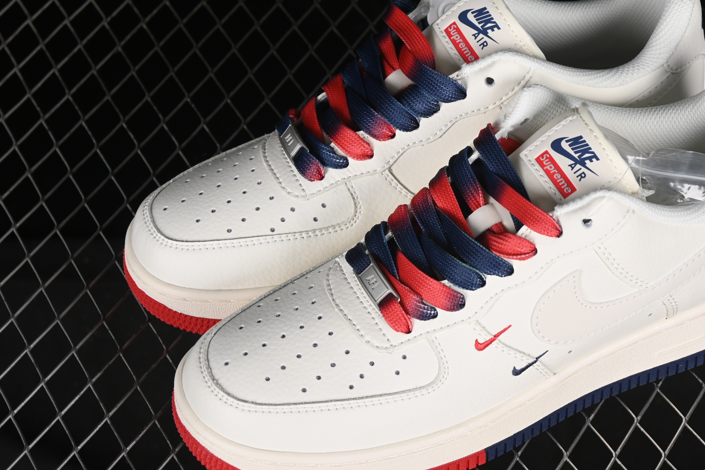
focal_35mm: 91
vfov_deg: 15.0
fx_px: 1782
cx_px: 440
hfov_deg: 22.3
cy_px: 213
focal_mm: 48
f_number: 7.1
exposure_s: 1/125
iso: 160
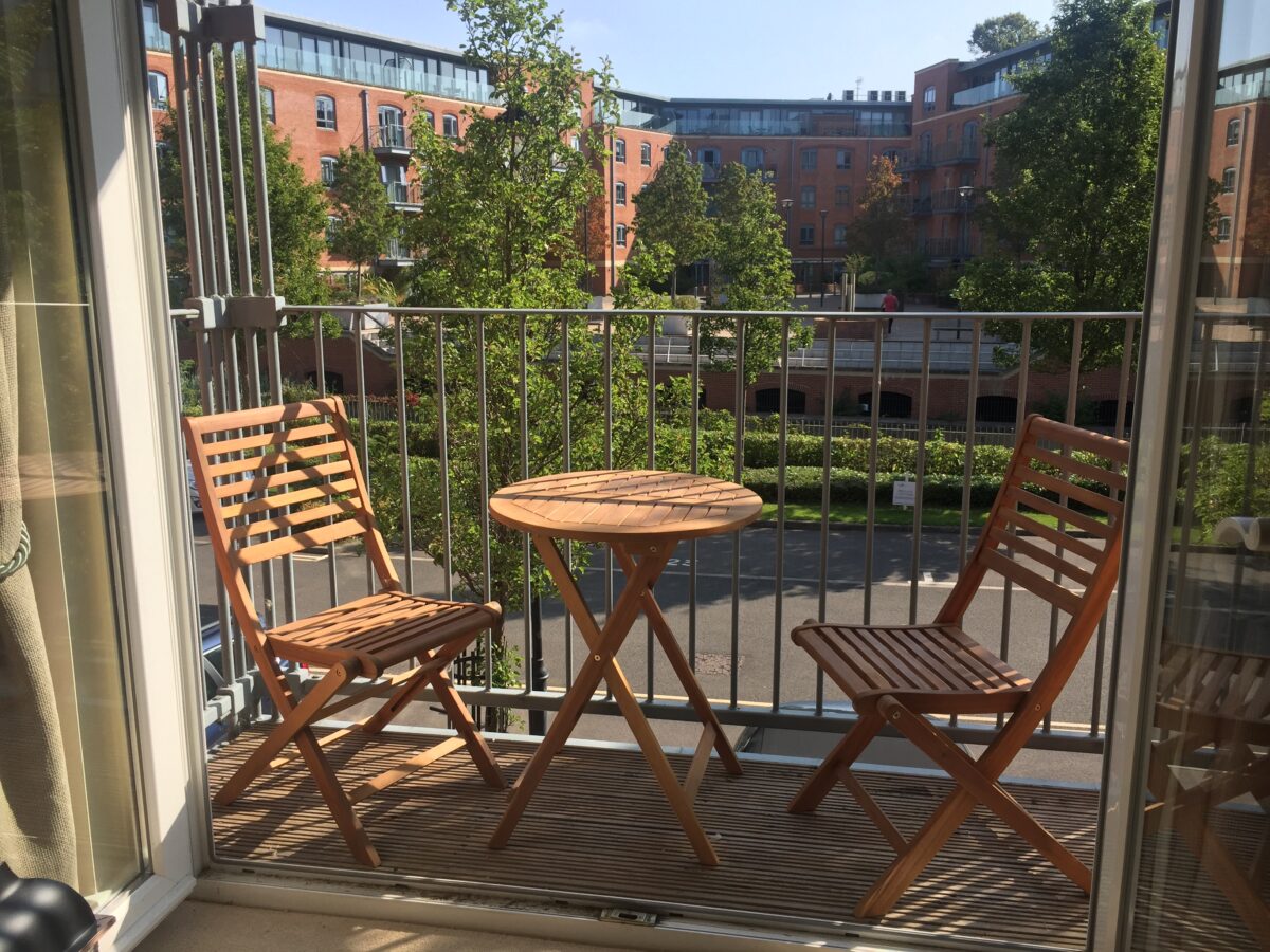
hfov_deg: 61.7
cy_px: 476
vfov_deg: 48.2
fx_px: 1064
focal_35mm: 29
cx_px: 635
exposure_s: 1/1130
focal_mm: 4.15
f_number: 2.2
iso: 32
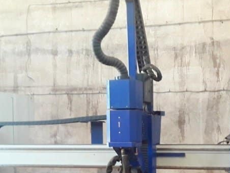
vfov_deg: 22.5
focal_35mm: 64
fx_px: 425
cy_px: 145
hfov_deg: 29.9
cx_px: 165
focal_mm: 3.7
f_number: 1.9
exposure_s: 1/33
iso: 200
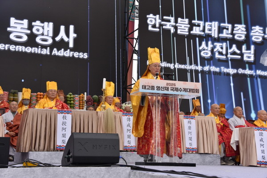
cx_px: 134
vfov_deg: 20.9
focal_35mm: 65
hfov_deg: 31.0
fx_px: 482
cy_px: 89
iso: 400
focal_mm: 65
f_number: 7.1
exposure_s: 1/200
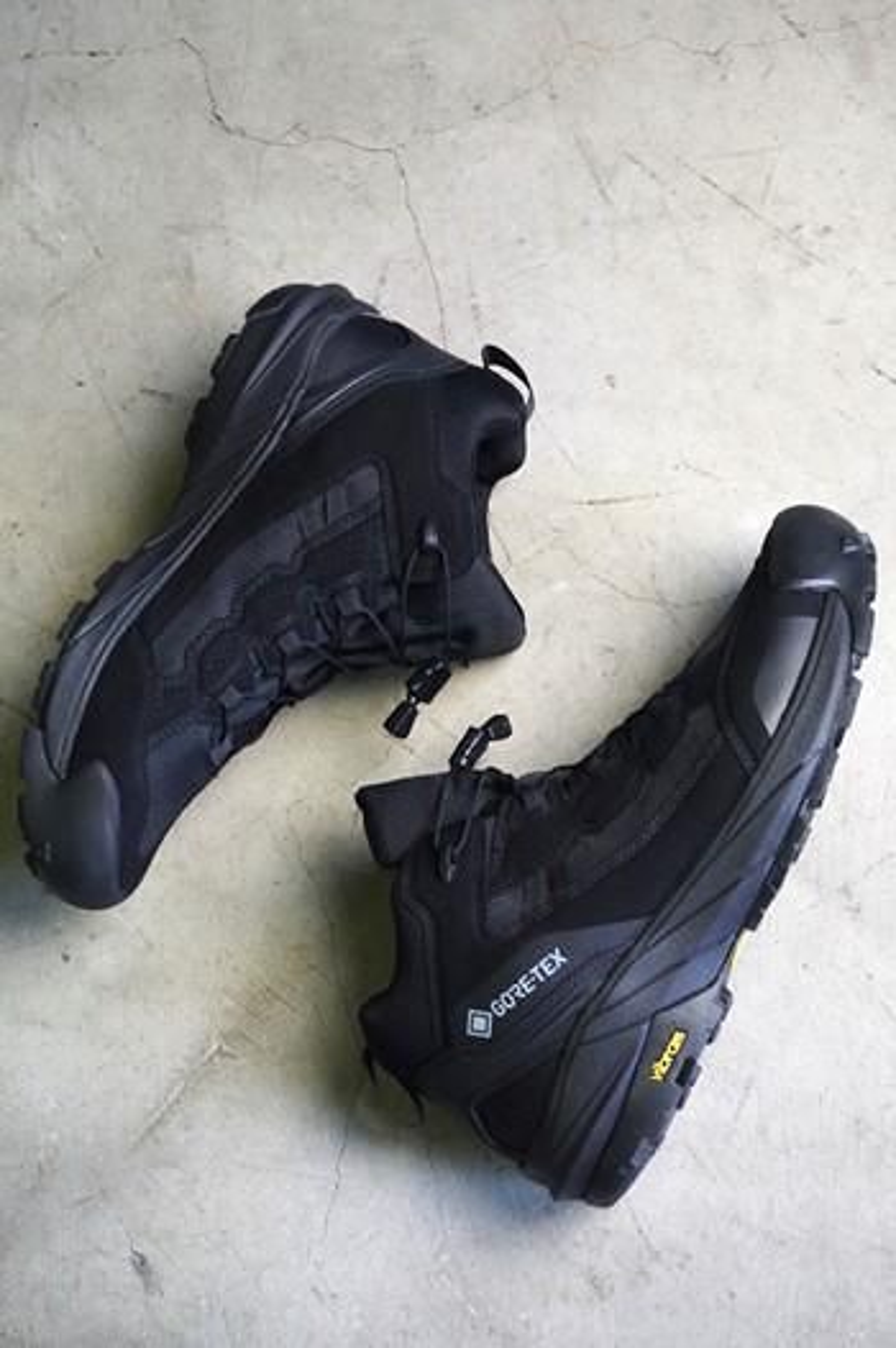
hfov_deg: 27.2
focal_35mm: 50
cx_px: 448
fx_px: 1850
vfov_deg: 40.0
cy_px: 674
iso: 2500
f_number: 5
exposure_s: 1/160
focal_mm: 33
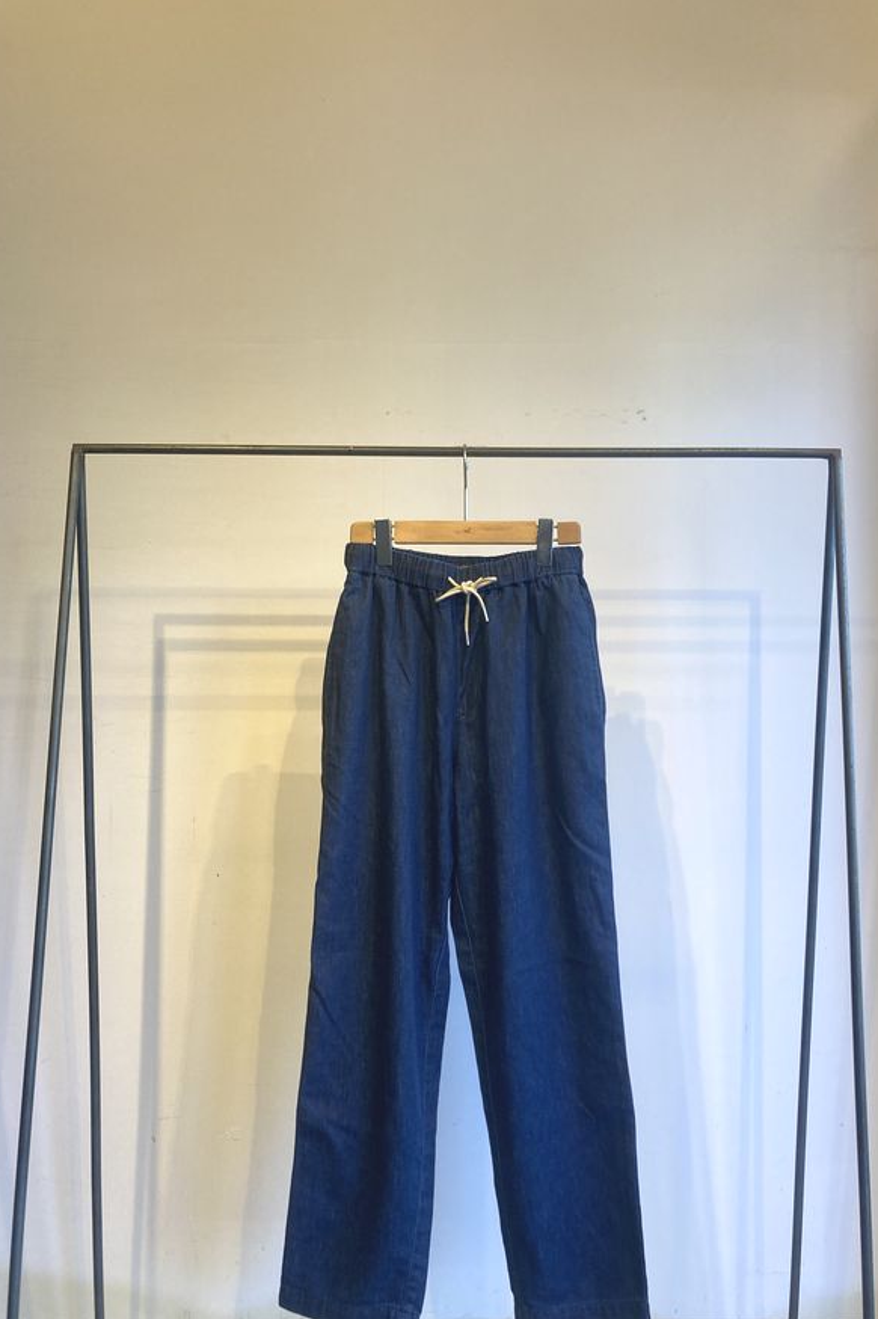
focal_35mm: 30
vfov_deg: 61.9
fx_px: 1098
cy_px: 675
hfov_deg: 43.6
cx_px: 467
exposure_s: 1/100
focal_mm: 3.99
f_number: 1.8
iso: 64
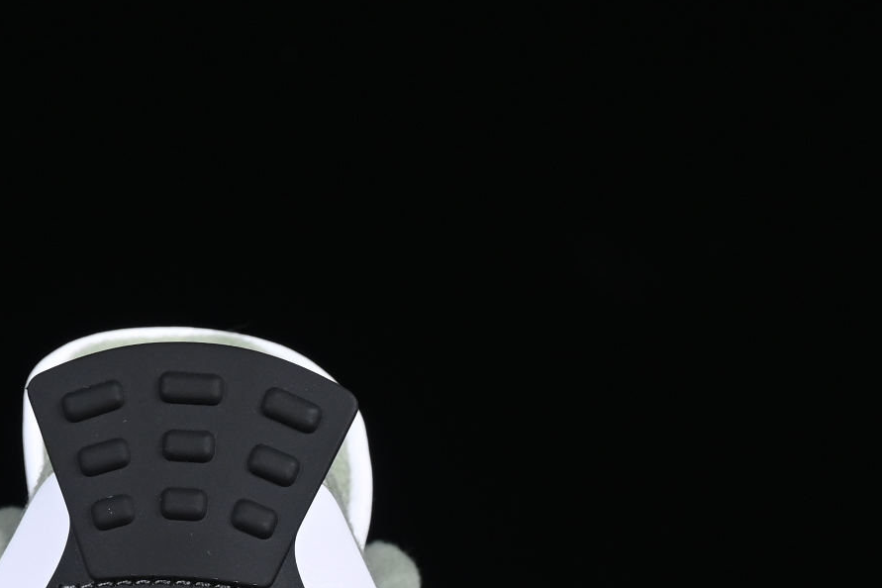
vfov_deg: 6.1
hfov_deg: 9.1
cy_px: 755
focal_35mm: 225
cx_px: -67
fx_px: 5512
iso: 160
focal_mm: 48
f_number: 8
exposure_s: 1/100
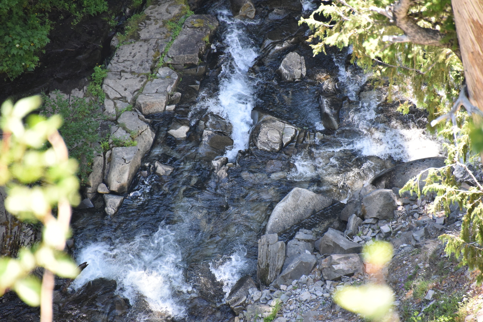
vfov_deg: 4.6
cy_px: 161
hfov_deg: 6.9
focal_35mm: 300
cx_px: 242
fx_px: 4026
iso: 3200
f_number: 5.6
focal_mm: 300
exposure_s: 1/640
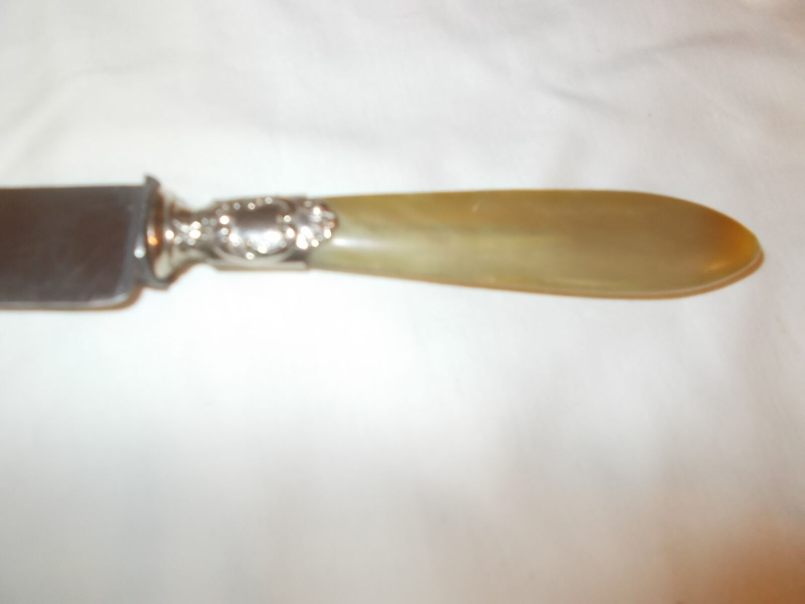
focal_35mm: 26
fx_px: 605
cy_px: 302
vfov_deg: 53.1
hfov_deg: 67.3
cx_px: 402
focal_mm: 4.6
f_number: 3.2
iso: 200
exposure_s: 1/25
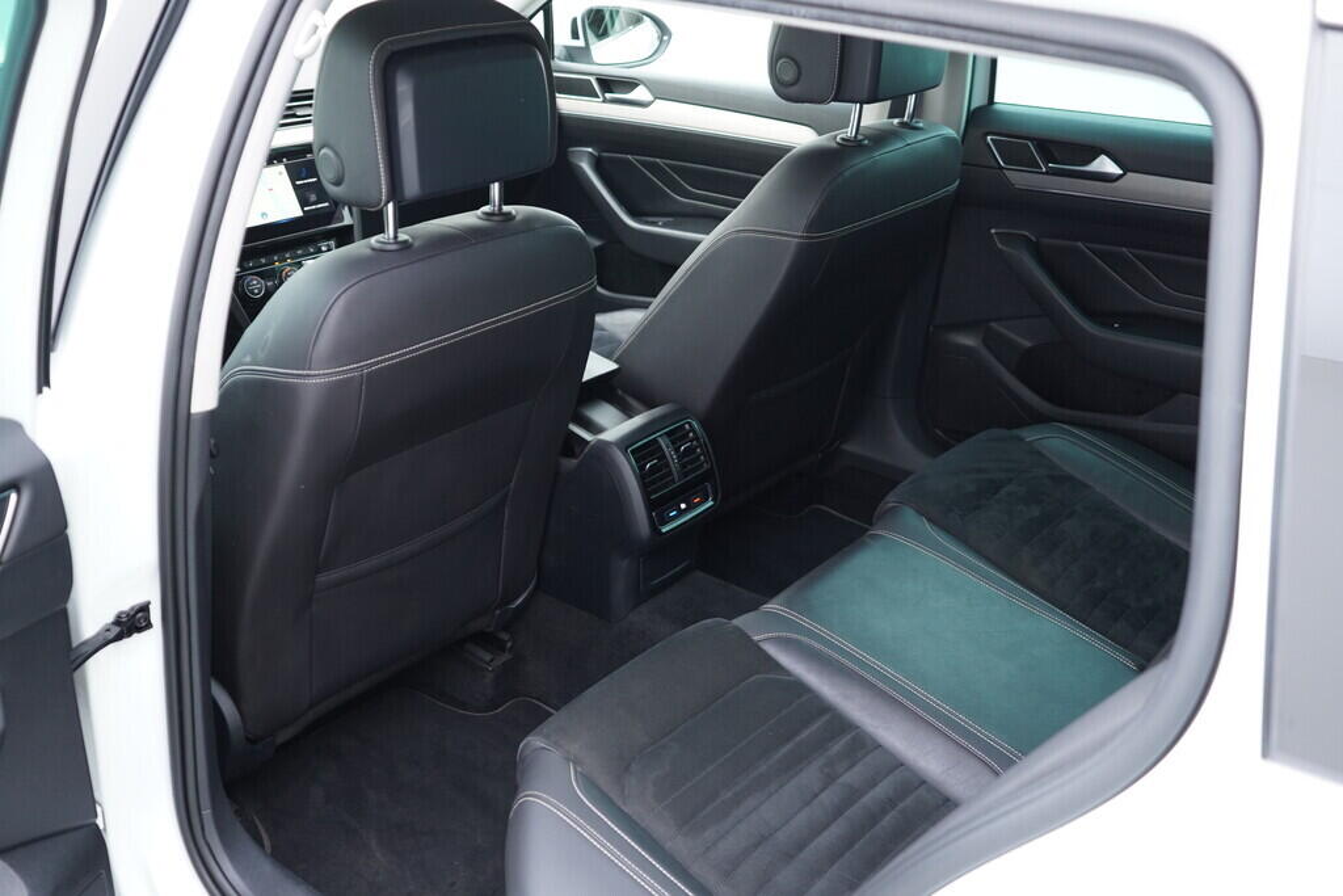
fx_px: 1343
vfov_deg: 36.9
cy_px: 448
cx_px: 672
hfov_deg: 53.1
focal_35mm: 36
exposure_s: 1/40
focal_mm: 24
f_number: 2.8
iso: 400
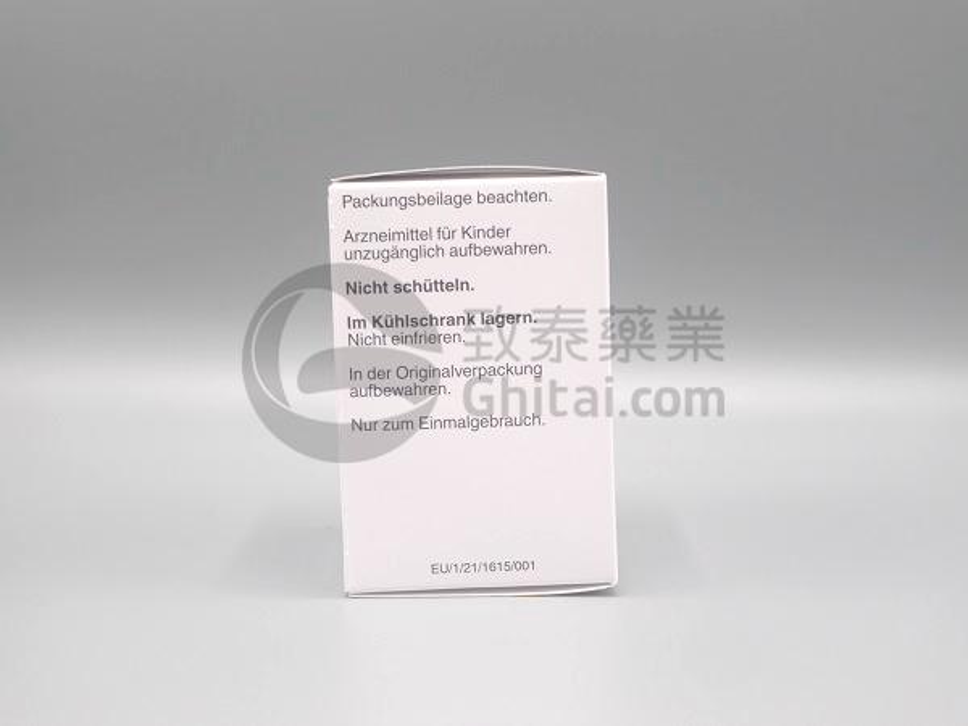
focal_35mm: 60
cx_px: 484
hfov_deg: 32.2
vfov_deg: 24.4
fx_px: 1678
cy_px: 363
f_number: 2.8
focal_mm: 12.8
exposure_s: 1/125
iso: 100
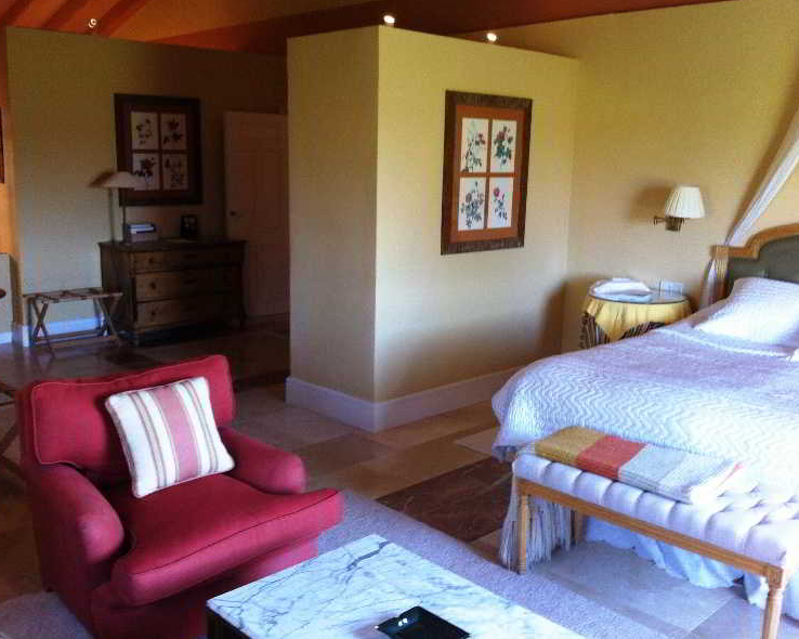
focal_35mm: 37
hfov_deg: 49.1
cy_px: 316
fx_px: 875
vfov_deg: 40.1
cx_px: 405
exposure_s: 1/15
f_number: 2.8
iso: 125
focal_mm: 3.85
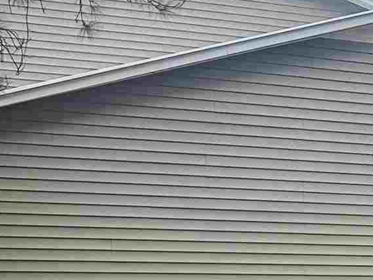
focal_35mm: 129
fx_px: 1390
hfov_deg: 13.3
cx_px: 726
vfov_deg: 11.4
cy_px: 275
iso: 80
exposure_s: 1/450
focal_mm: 6.86
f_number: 1.78
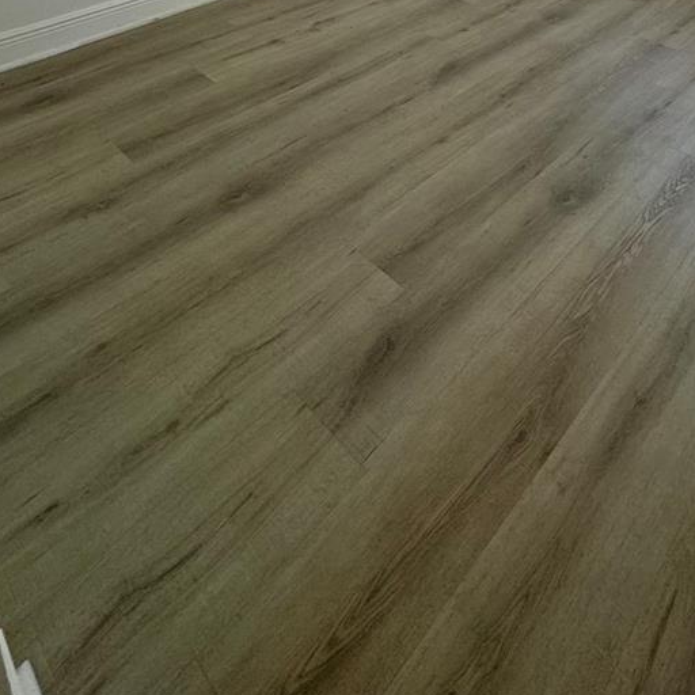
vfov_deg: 41.1
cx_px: 516
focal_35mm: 29
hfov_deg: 53.3
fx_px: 659
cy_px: -113
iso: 50
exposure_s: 1/120
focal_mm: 2.22
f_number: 2.2
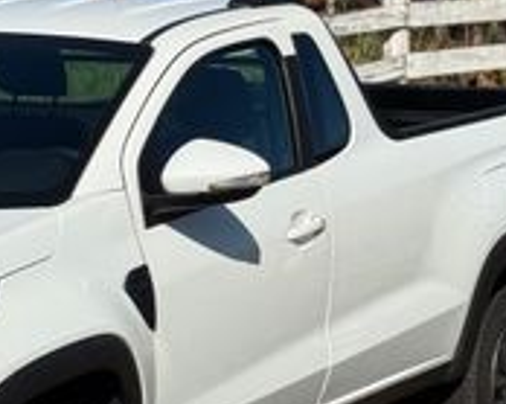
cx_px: 17
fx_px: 1901
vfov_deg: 12.1
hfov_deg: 14.9
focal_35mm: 127
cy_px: 285
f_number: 1.78
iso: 64
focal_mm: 6.76
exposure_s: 1/11364
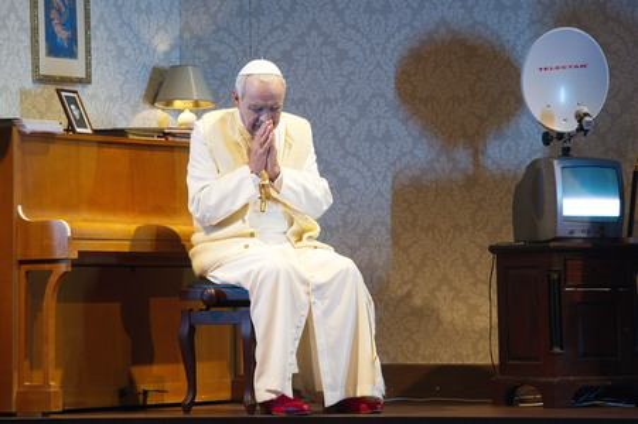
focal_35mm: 135
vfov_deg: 10.1
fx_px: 2391
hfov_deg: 15.2
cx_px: 319
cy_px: 212
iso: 1600
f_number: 5
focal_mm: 135
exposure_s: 1/200
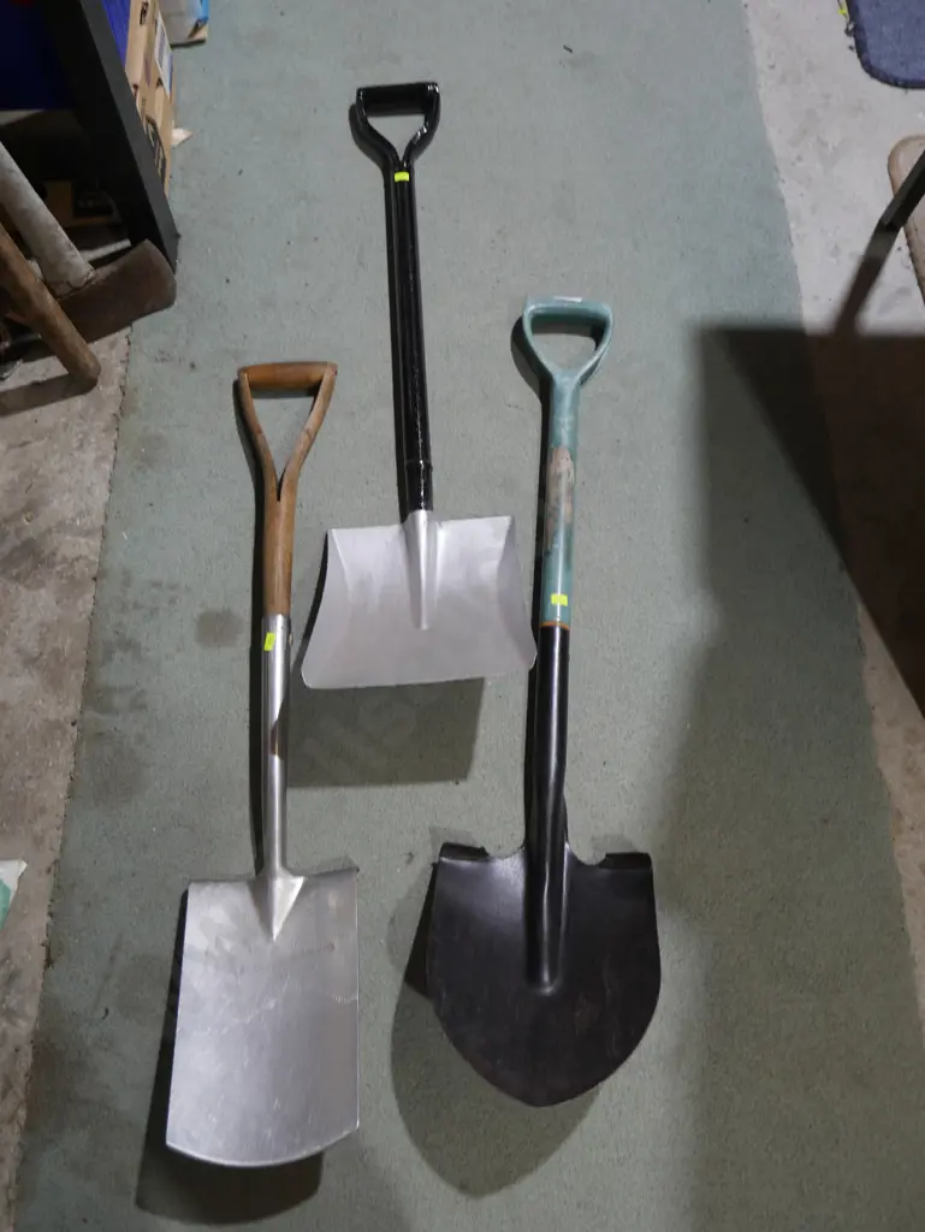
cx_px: 462
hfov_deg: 44.2
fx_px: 1139
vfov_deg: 56.8
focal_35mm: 32
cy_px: 616
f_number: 3.6
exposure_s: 1/60
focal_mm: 16
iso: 400
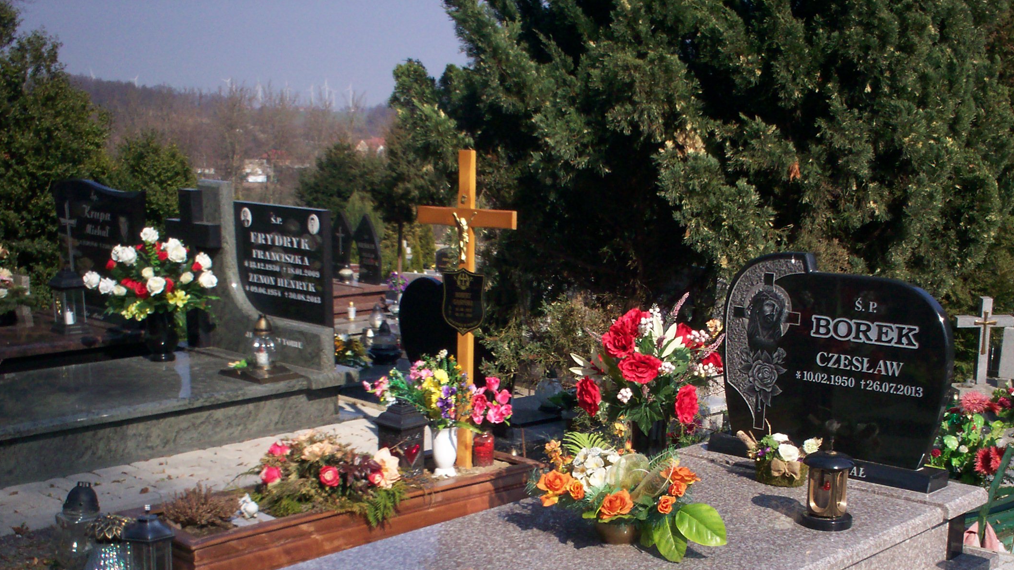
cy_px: 456
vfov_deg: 24.5
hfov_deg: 42.8
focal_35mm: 48
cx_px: 577
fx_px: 1291
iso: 100
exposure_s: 1/551
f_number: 4.5
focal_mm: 6
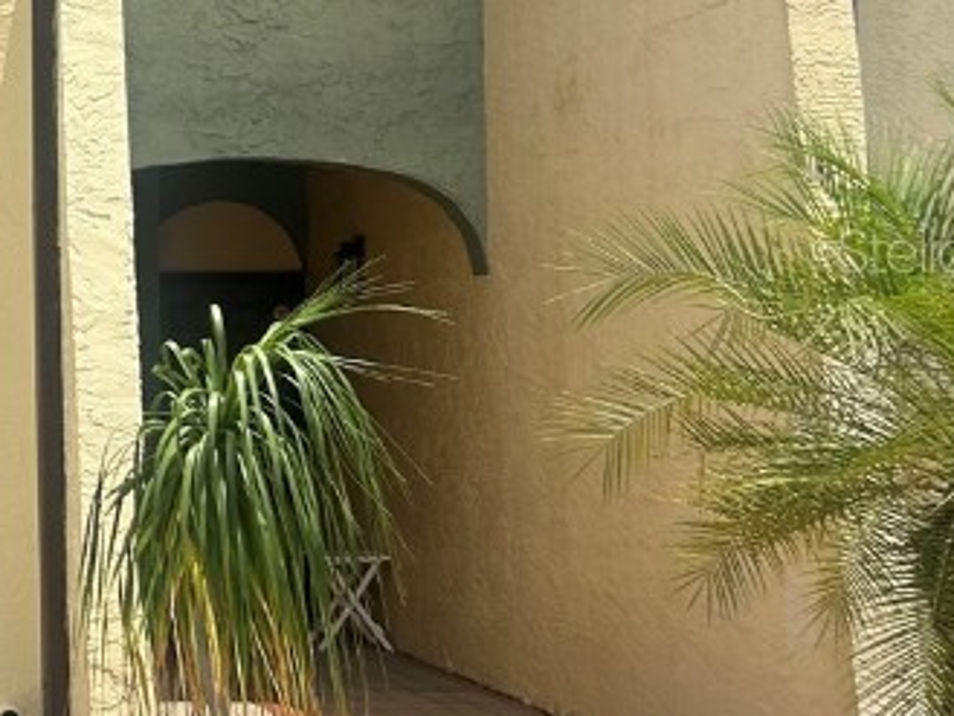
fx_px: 2233
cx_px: -374
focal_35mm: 81
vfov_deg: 18.2
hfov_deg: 21.2
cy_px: 249
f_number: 1.5
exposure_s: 1/4831
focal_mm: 5.7
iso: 50
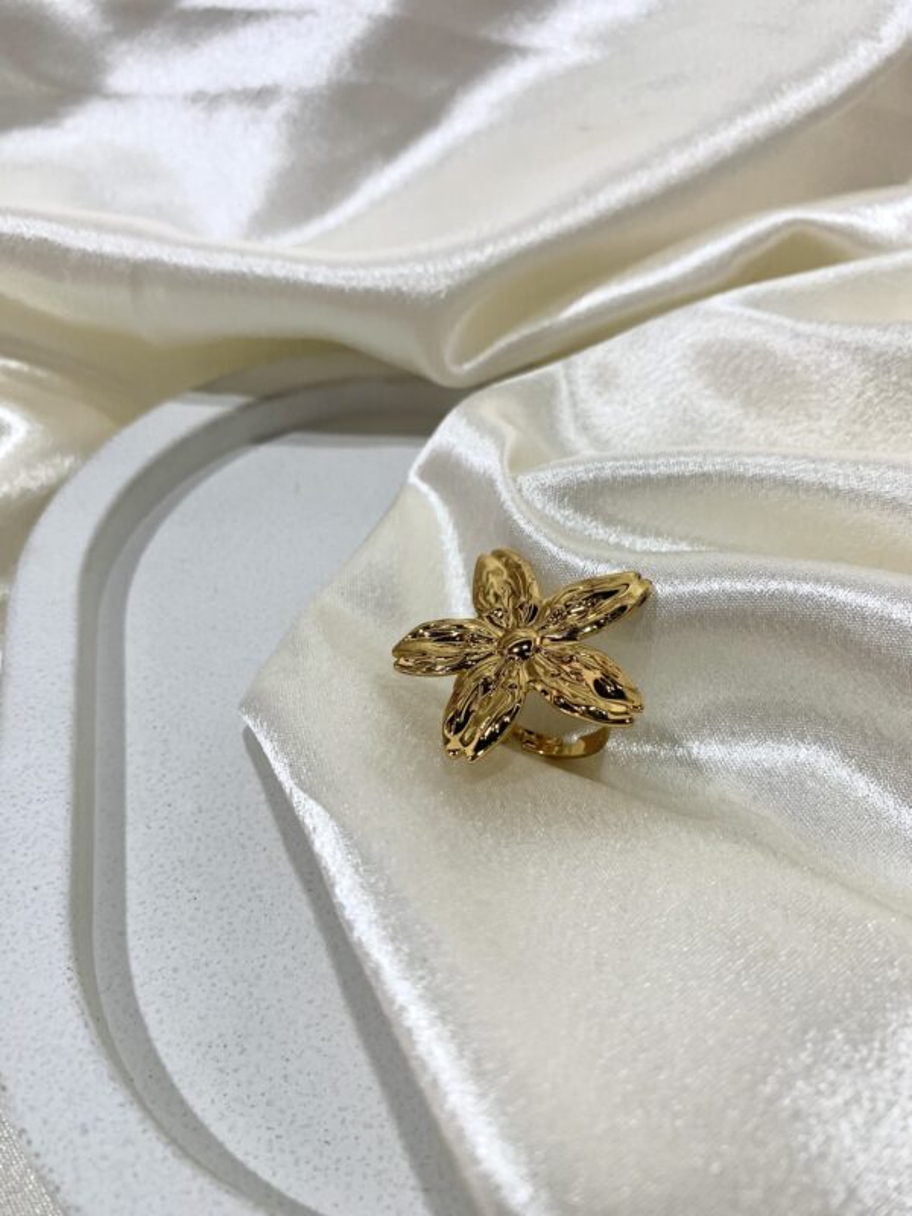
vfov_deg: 67.3
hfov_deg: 53.1
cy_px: 608
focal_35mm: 26
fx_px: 913
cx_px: 456
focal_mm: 4.25
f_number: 1.8
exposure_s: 1/100
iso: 80
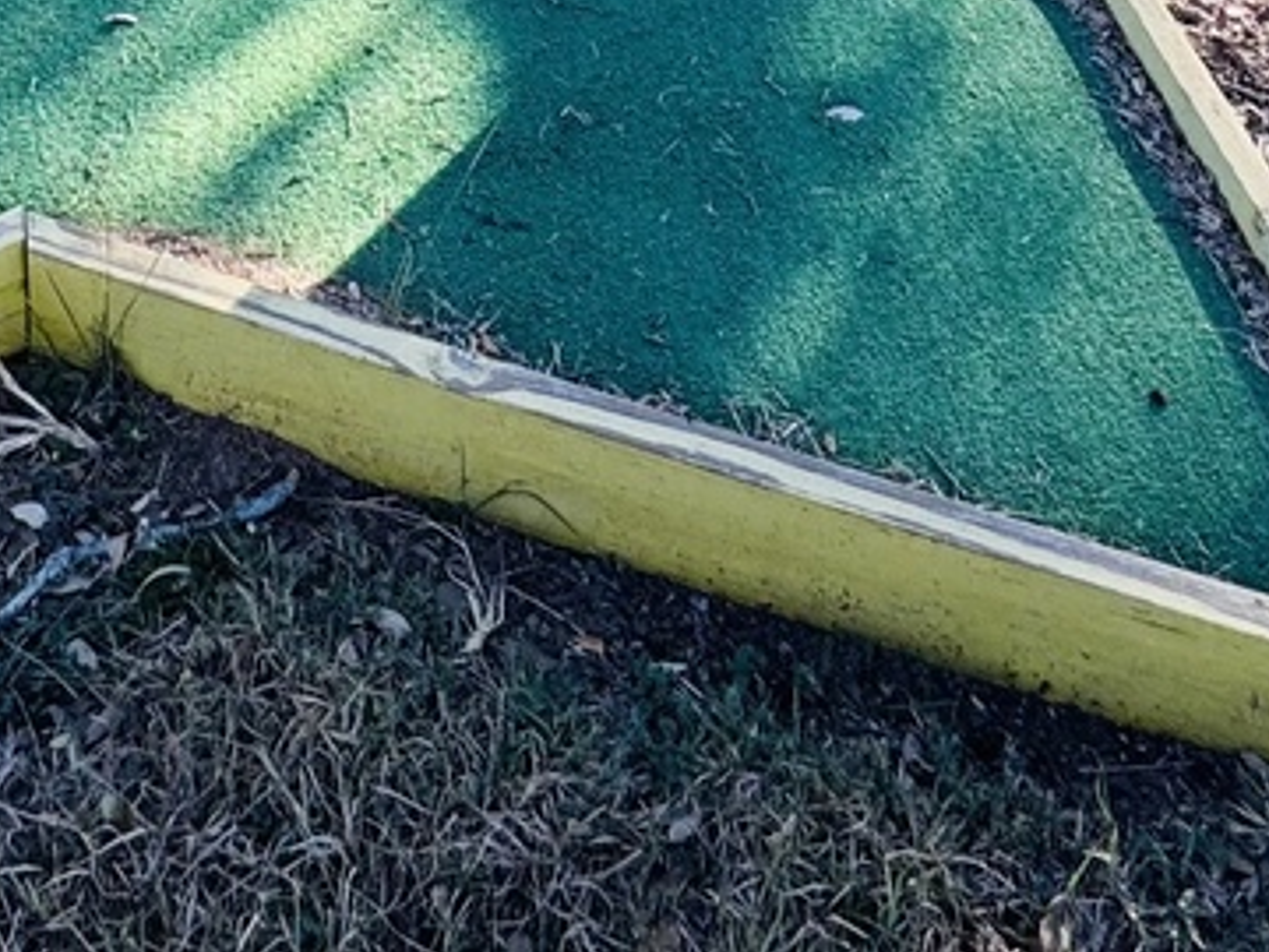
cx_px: 405
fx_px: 2053
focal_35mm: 56
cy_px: -945
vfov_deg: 18.0
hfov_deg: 34.0
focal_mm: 2.22
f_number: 2.2
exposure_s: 1/164
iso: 40
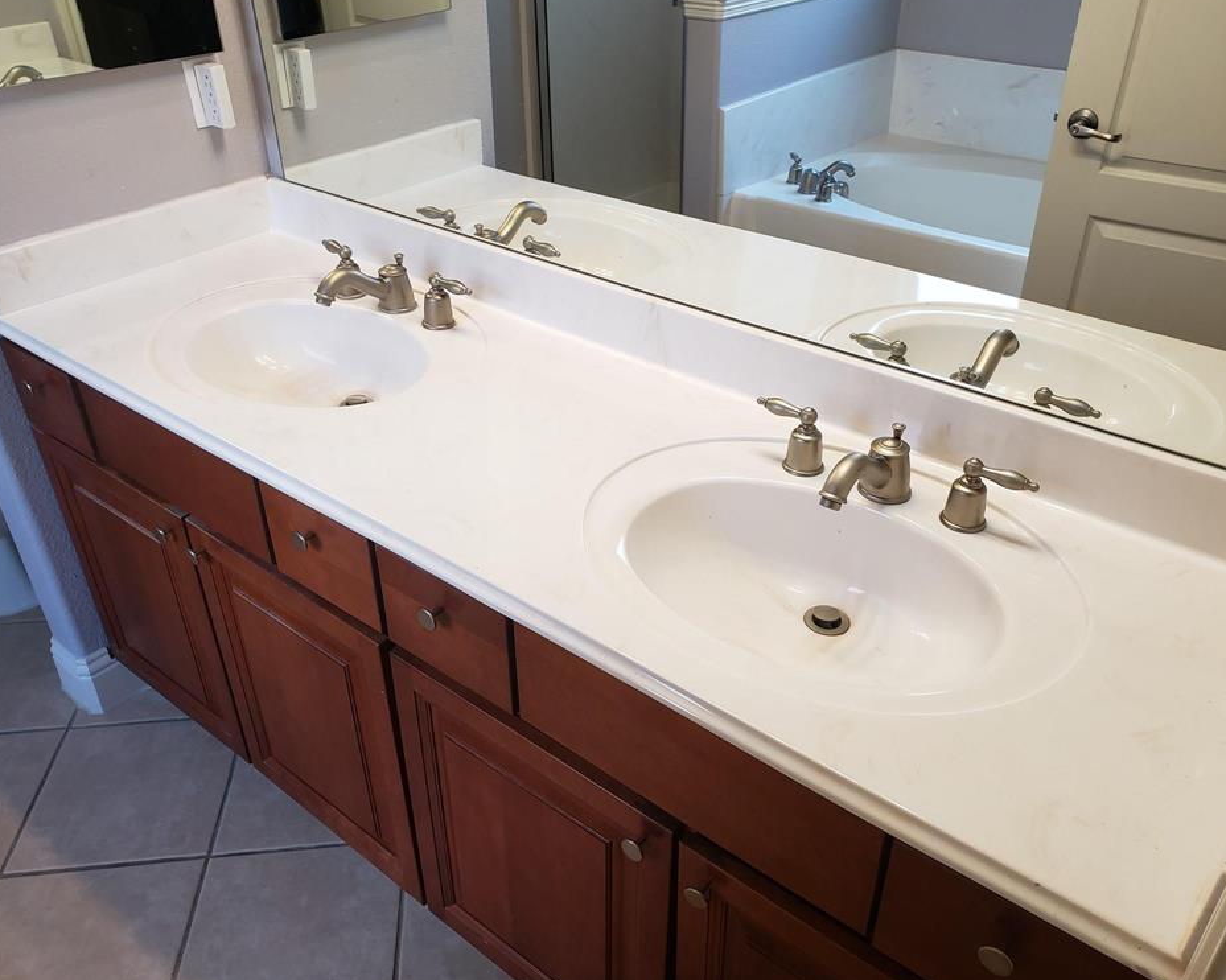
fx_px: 1016
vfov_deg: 51.5
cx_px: 646
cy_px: 489
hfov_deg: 62.2
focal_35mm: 28
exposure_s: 1/60
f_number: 2.4
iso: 125
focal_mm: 4.3
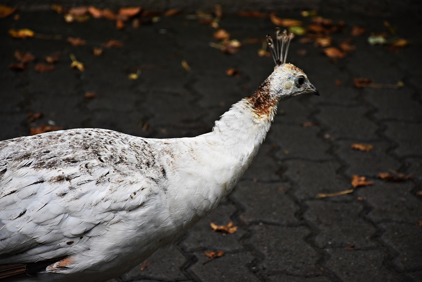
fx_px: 2462
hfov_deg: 9.8
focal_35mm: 210
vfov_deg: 6.5
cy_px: 141
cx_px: 211
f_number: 5.6
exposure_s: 1/500
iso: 1250
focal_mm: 140
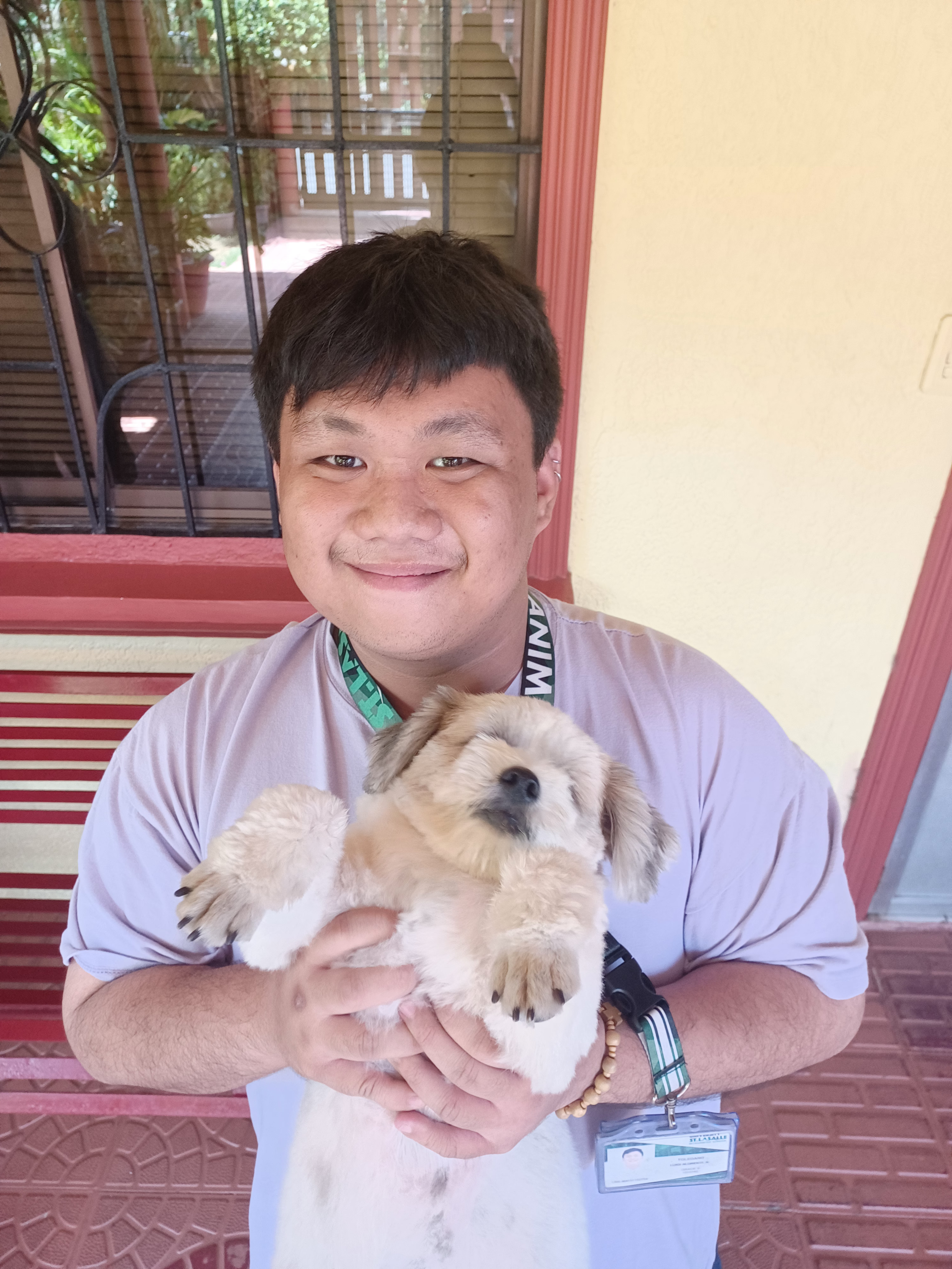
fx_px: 917
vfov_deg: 69.4
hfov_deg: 54.9
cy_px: 634
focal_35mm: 25
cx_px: 476
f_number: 1.8
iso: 320
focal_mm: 4.6
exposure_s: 1/60
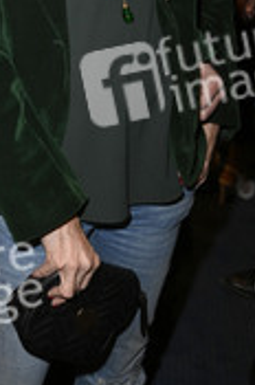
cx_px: -7
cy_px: -35
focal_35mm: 71
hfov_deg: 18.6
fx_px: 757
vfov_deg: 26.3
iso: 3200
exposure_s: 1/50
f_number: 5.6
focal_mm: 31
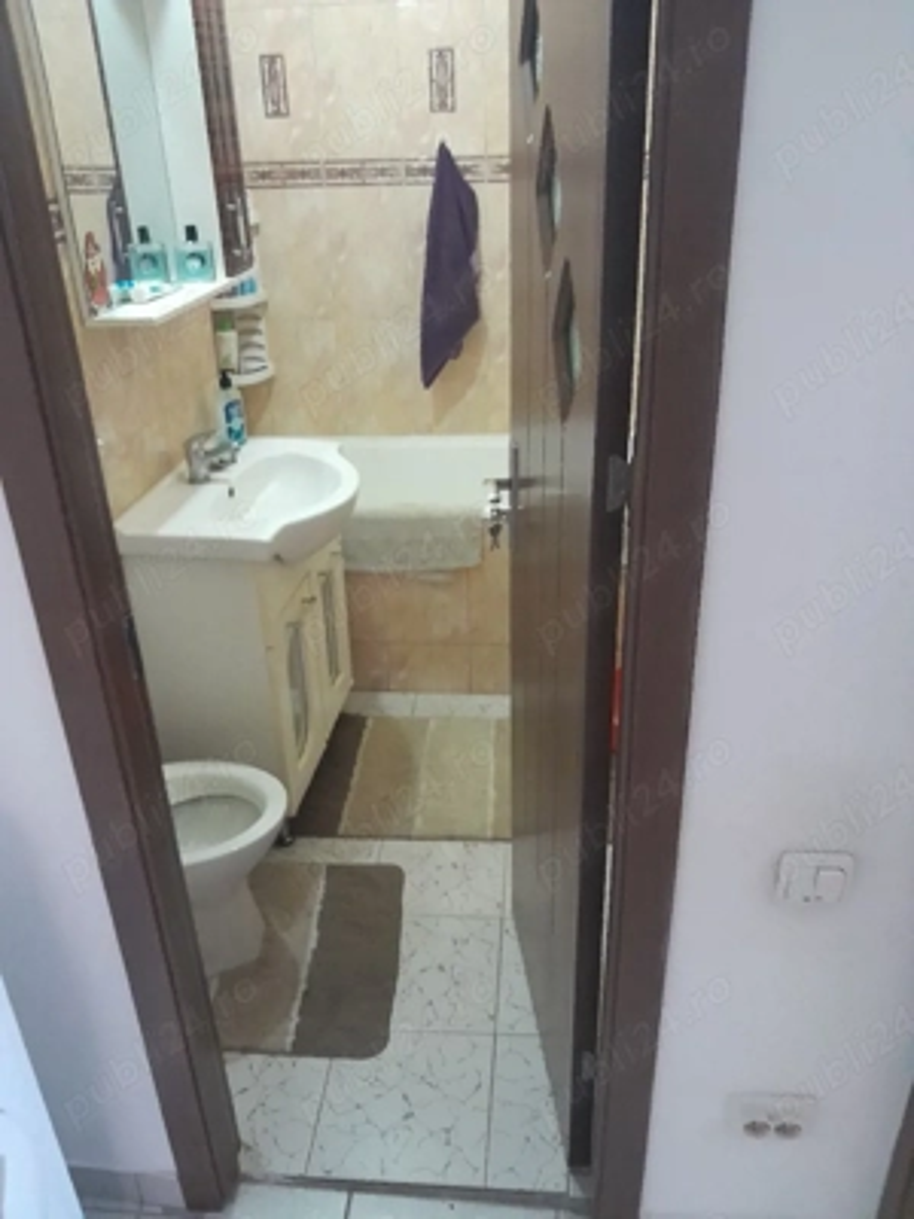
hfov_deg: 51.4
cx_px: 457
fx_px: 951
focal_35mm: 27
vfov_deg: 65.3
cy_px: 610
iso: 800
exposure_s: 1/20
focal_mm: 4
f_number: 1.8
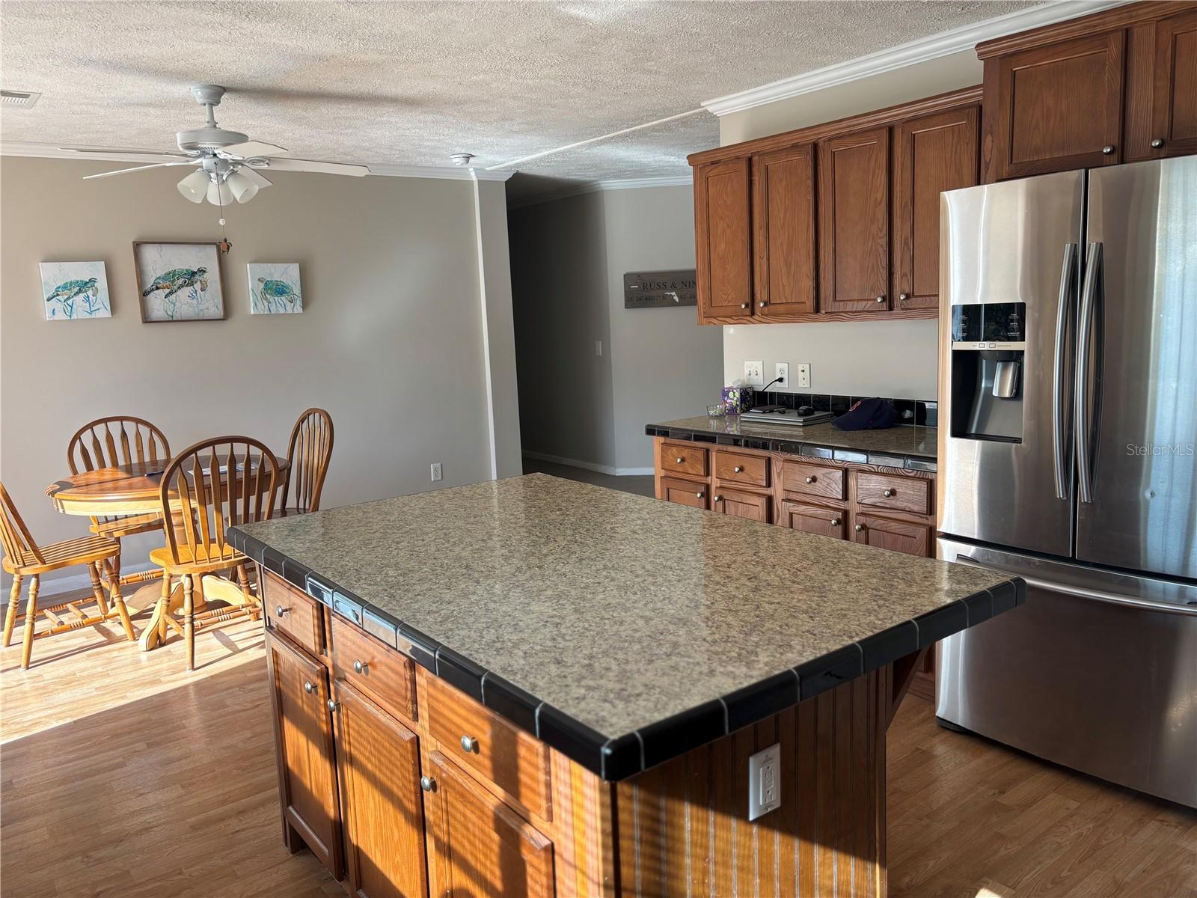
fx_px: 899
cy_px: 449
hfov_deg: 67.3
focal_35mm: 26
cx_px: 598
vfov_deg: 53.1
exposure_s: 1/182
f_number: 1.6
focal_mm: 5.96
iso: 40
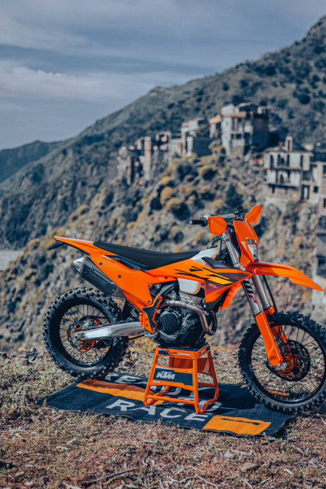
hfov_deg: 26.4
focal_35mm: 51
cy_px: 299
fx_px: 692
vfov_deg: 38.7
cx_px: 198
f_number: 1.4
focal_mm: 35
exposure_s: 1/10000
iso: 80
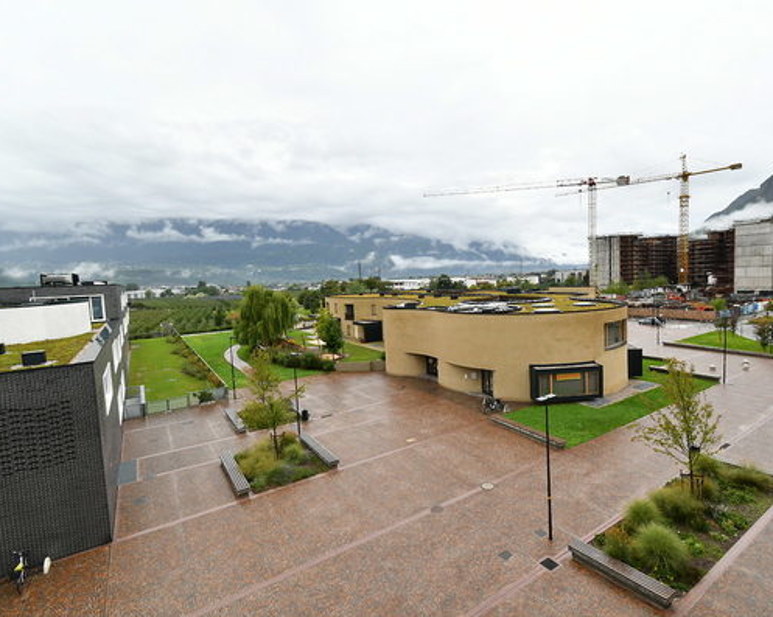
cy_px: 309
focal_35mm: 17
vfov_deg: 76.9
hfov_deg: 89.4
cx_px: 425
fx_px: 389
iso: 100
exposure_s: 1/40
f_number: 8
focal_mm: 10
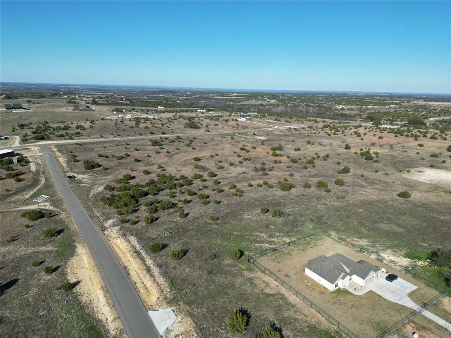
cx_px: 226
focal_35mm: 24
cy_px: 169
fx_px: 313
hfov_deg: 71.6
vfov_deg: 56.8
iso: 100
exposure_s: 1/3200
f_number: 1.7
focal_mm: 6.72
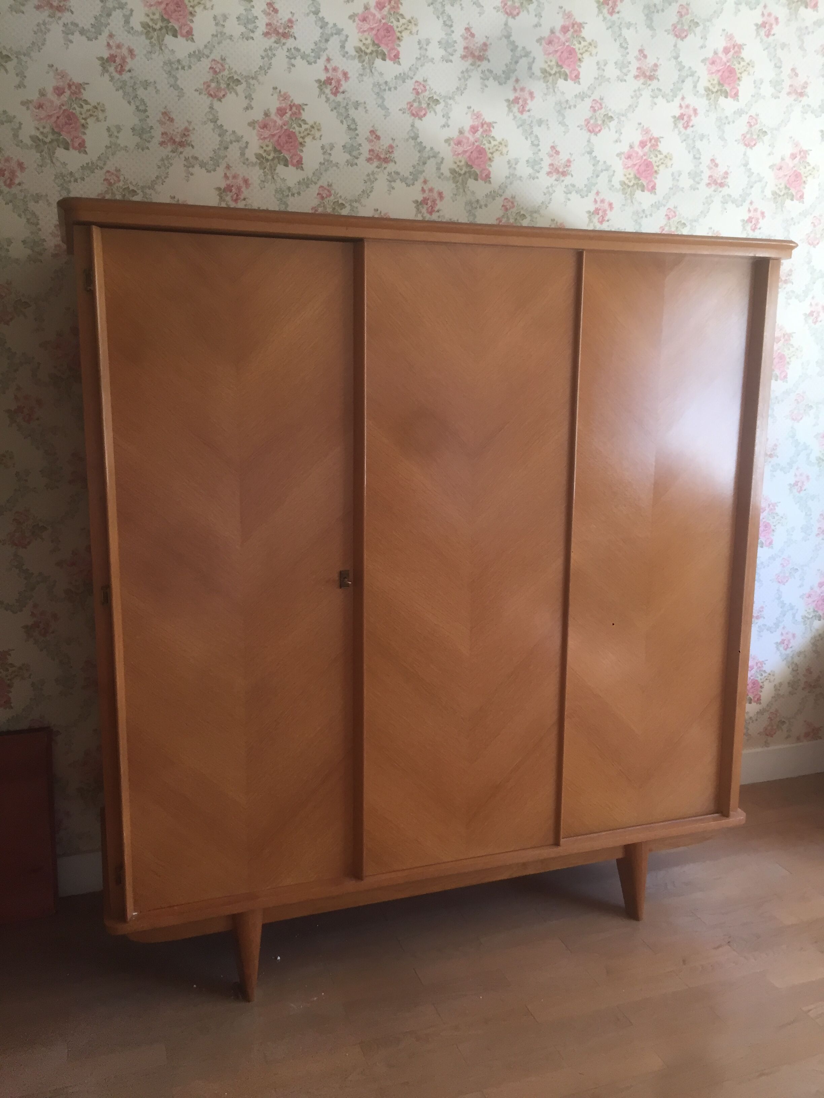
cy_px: 549
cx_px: 412
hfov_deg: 48.2
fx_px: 920
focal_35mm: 29
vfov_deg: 61.7
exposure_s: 1/33
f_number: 2.2
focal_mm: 4.15
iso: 40
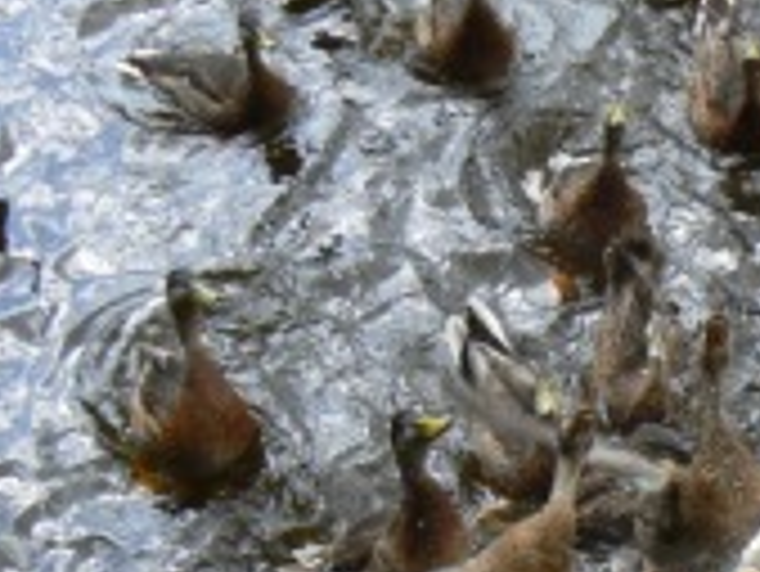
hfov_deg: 20.8
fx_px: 2021
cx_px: 715
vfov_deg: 16.0
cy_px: 428
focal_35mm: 92
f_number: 2.8
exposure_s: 1/500
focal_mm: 6
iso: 160
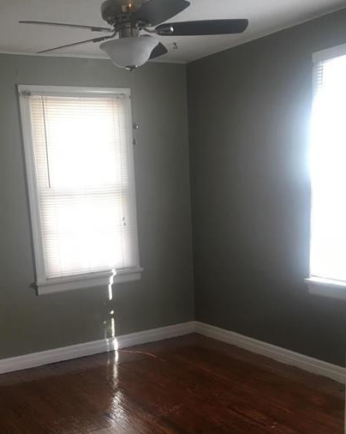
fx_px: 551
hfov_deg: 34.5
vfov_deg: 42.2
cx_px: 114
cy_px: 300
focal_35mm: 43
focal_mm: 4.15
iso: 32
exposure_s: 1/30
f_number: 2.2
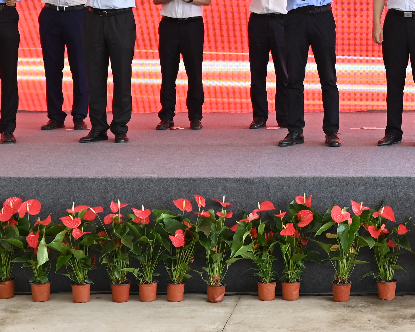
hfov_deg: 17.8
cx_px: 372
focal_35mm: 106
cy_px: -79
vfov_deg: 14.1
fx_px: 1302
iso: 500
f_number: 4
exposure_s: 1/250
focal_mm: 34
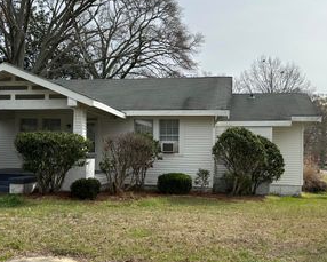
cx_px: 145
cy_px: 146
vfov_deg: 36.5
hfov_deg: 44.7
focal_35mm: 41
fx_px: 397
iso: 80
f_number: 1.78
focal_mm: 6.86
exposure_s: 1/4545
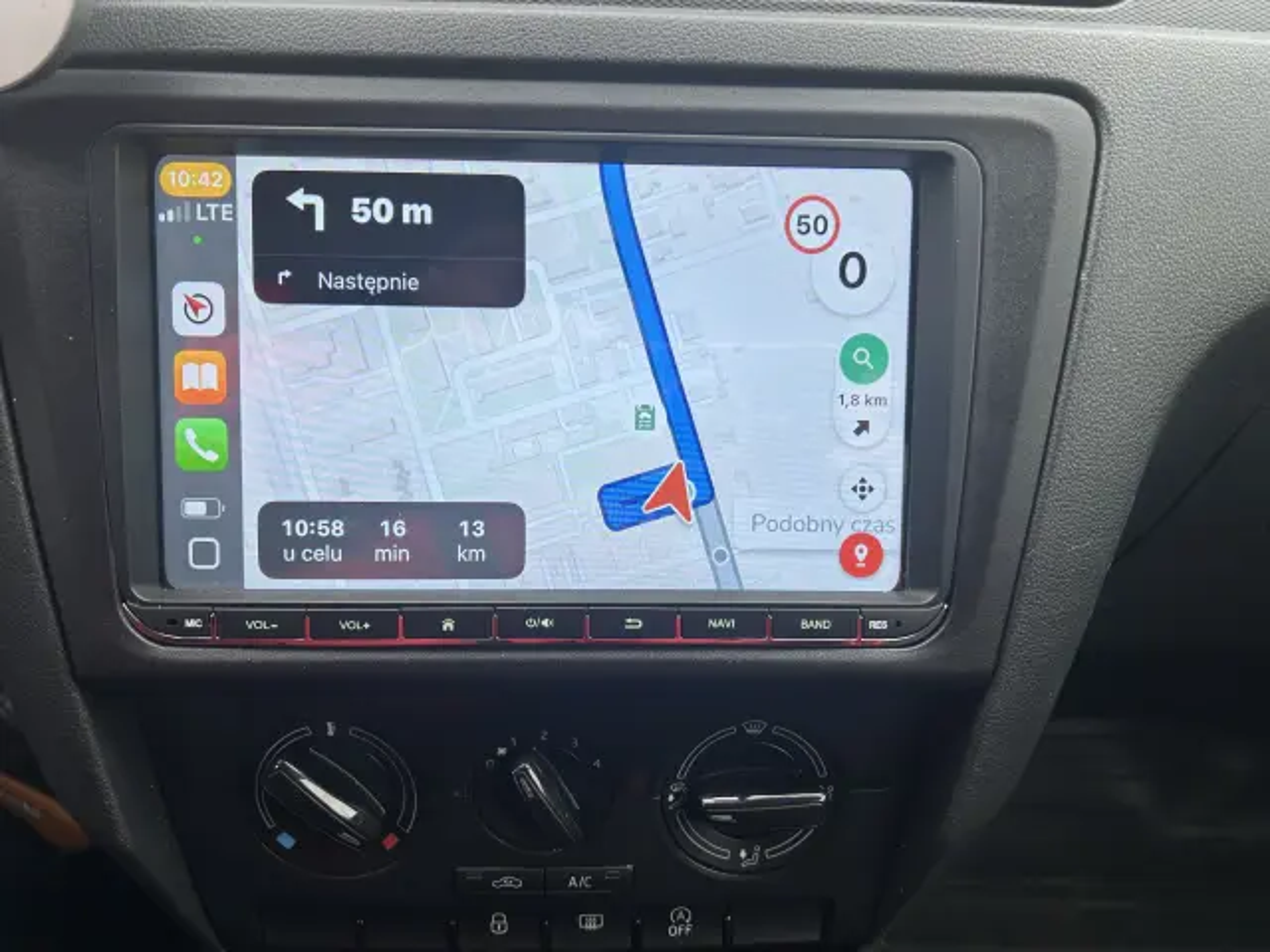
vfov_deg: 53.1
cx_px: 635
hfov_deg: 67.3
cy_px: 476
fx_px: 954
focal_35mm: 26
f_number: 1.5
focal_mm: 5.7
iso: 40
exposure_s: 1/190
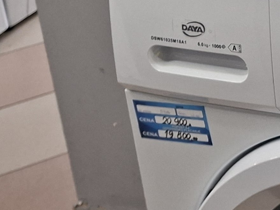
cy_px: -214
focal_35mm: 105
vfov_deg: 12.4
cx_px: 501
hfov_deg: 16.0
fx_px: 849
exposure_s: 1/50
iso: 200
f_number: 1.8
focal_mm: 5.54
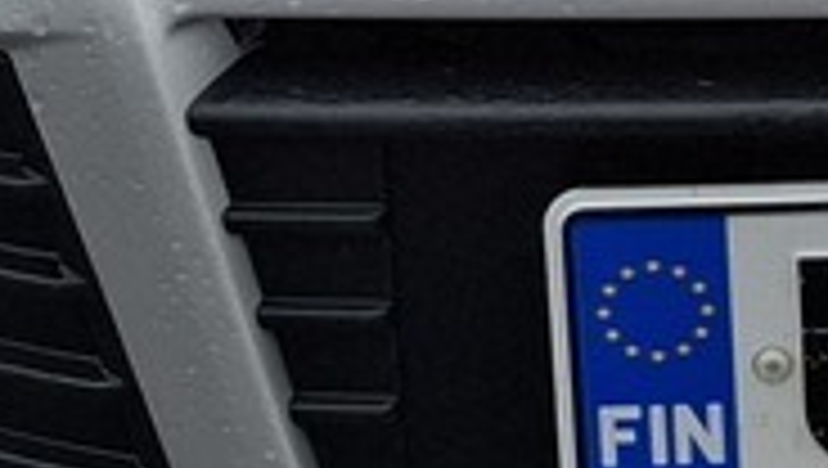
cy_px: -990
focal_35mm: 196
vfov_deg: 5.8
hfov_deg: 10.6
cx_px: 1202
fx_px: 4308
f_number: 1.8
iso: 50
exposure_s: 1/1189
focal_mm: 5.54
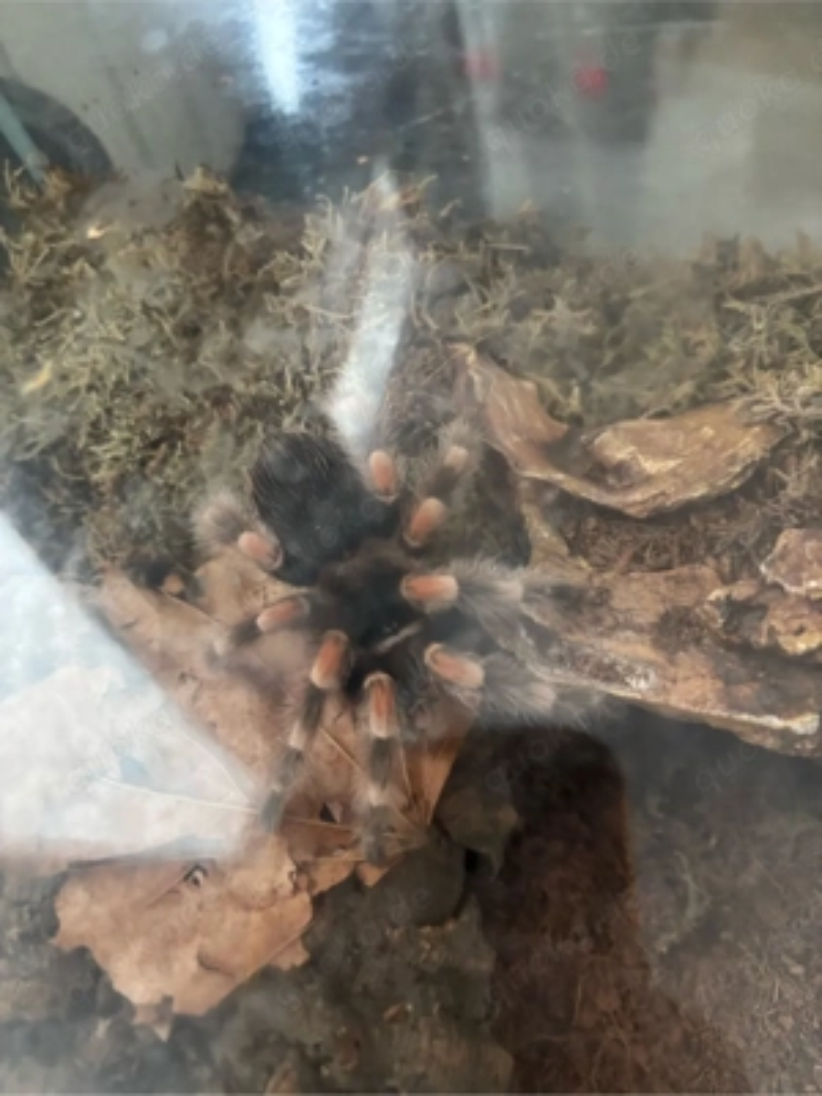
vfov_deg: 67.3
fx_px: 823
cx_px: 411
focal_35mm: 26
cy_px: 548
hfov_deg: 53.1
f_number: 1.6
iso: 500
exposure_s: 1/33
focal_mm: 5.96
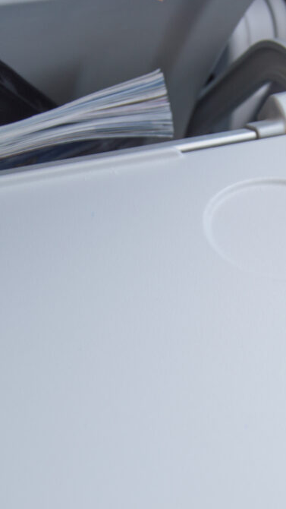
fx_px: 970
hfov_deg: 16.7
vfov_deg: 29.3
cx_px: 194
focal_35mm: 72
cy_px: 257
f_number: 4.5
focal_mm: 30
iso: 200
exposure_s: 1/6
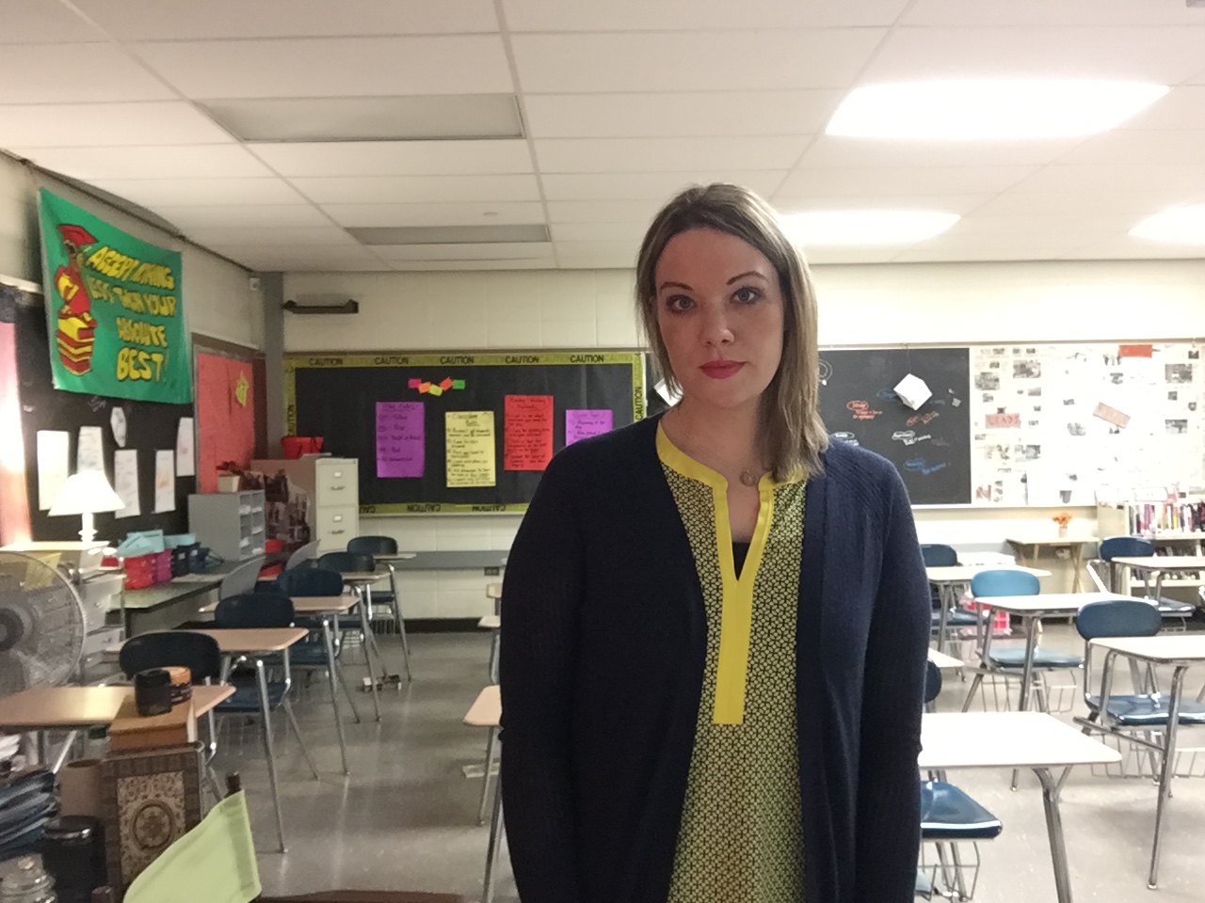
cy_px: 452
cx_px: 602
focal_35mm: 31
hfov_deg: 58.4
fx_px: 1079
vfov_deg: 45.4
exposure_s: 1/30
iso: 250
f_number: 2.2
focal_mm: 2.65
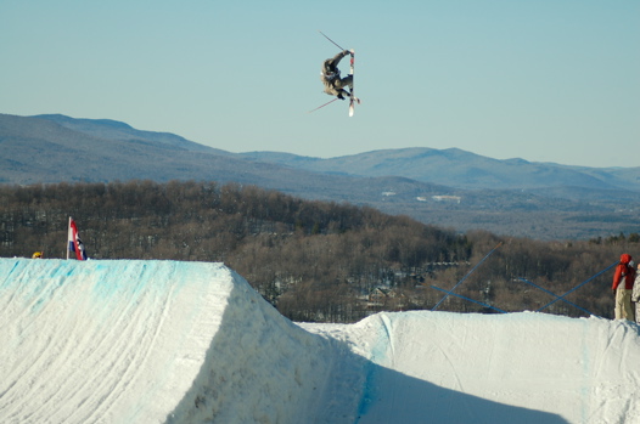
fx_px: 2663
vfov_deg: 9.1
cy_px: 212
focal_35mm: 150
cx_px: 320
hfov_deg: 13.7
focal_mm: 100
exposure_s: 1/1000
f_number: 4.2
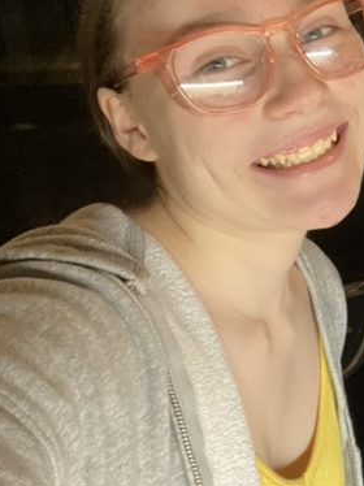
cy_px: 125
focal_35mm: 63
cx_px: 473
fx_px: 884
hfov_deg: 21.1
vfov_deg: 30.3
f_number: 2.2
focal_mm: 2.71
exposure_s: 1/60
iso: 320
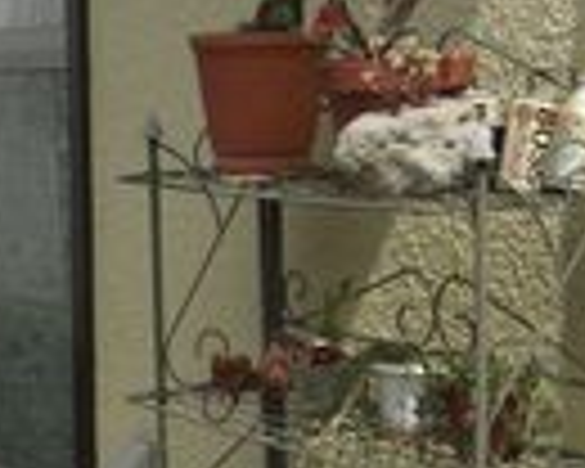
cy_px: 632
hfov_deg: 14.7
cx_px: -68
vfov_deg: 11.7
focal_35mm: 128
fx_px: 2216
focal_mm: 7.9
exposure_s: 1/200
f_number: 8
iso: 80
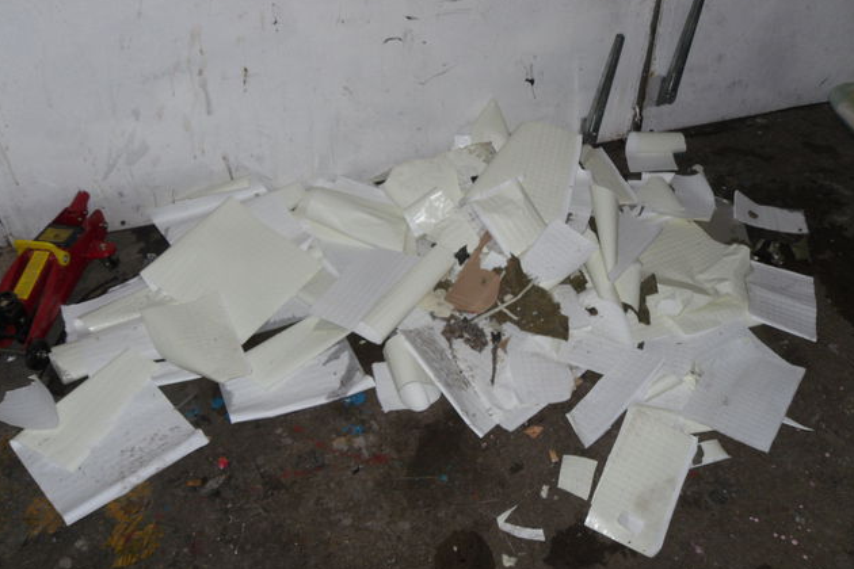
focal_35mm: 37
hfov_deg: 51.9
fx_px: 878
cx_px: 424
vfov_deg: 35.9
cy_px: 294
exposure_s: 1/45
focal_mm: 6.3
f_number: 3.5
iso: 80
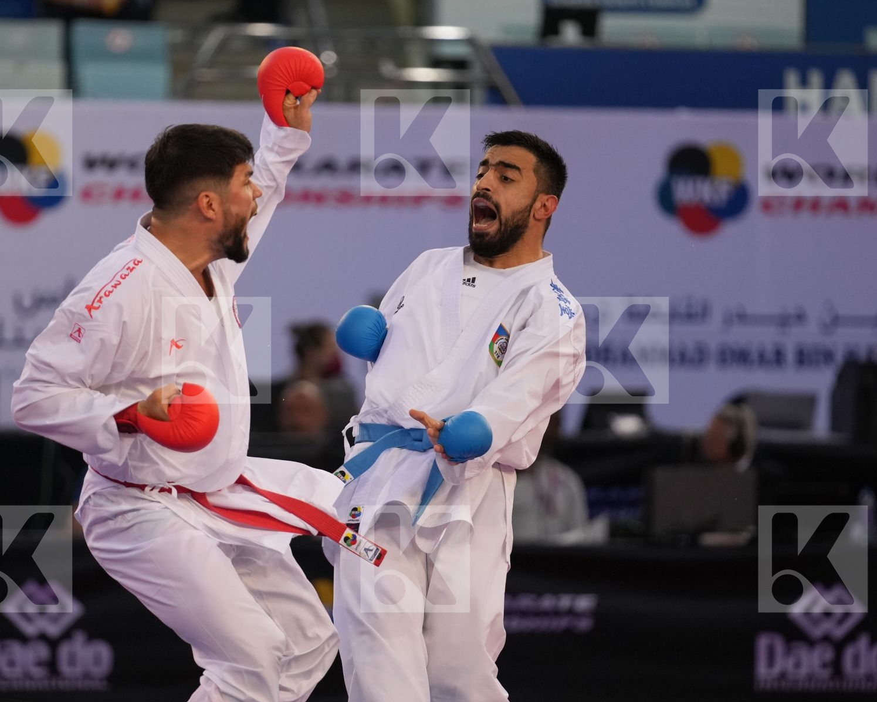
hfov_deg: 5.7
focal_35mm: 339
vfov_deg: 4.6
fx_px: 8799
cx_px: 415
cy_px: 350
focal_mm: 200
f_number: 2.8
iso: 1600
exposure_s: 1/1000
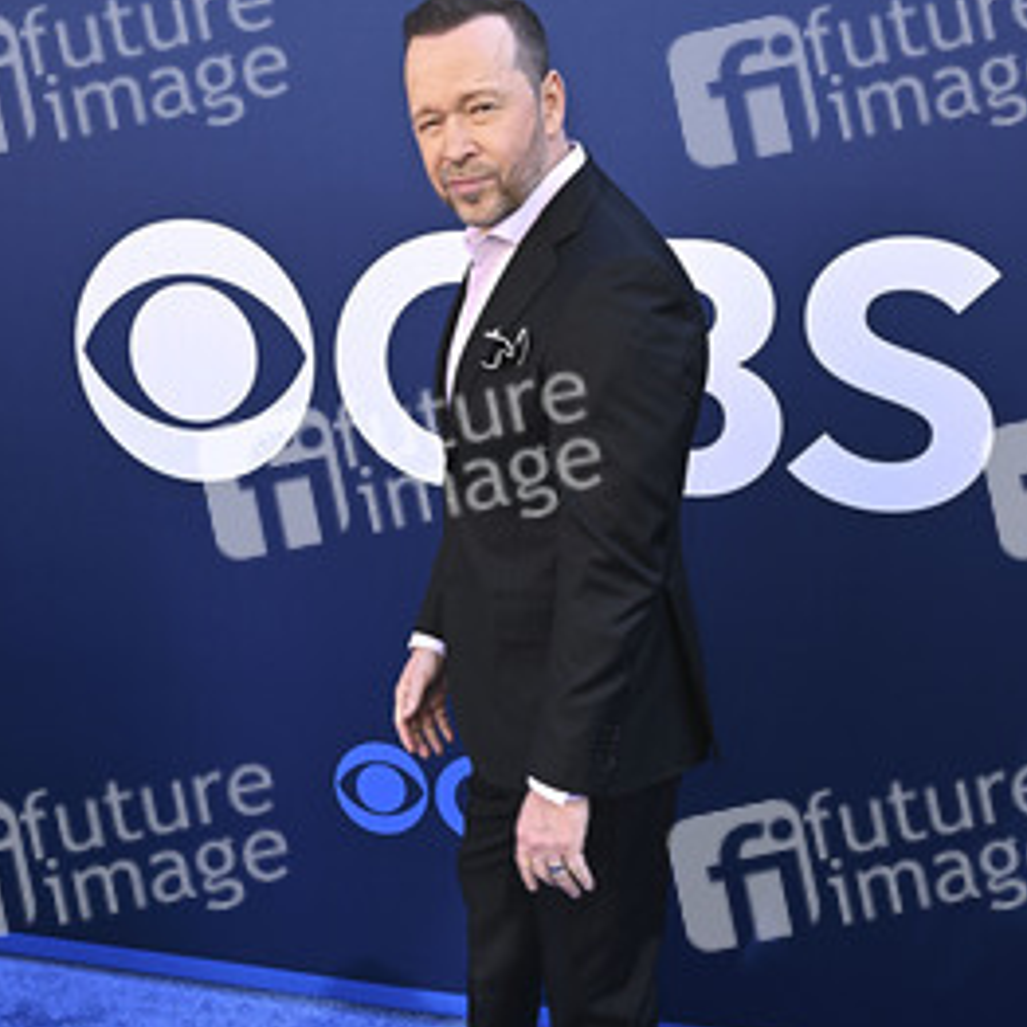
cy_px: 662
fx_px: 1499
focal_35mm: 45
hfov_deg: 37.8
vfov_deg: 37.5
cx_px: 514
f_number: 5.6
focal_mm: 34.5
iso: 400
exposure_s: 1/200
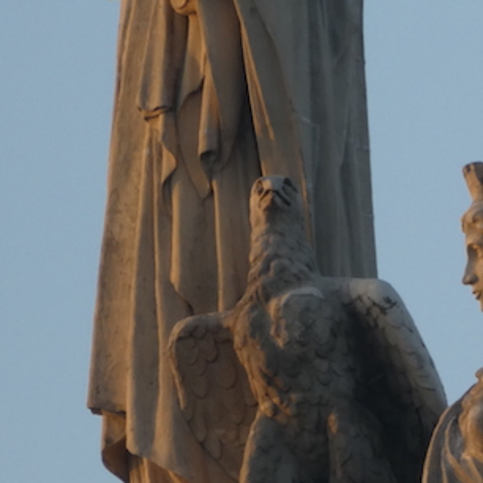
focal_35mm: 1958
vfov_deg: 0.9
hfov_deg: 0.9
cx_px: 412
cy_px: 273
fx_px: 30909
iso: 80
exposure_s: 1/100
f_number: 6.3
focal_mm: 121.5
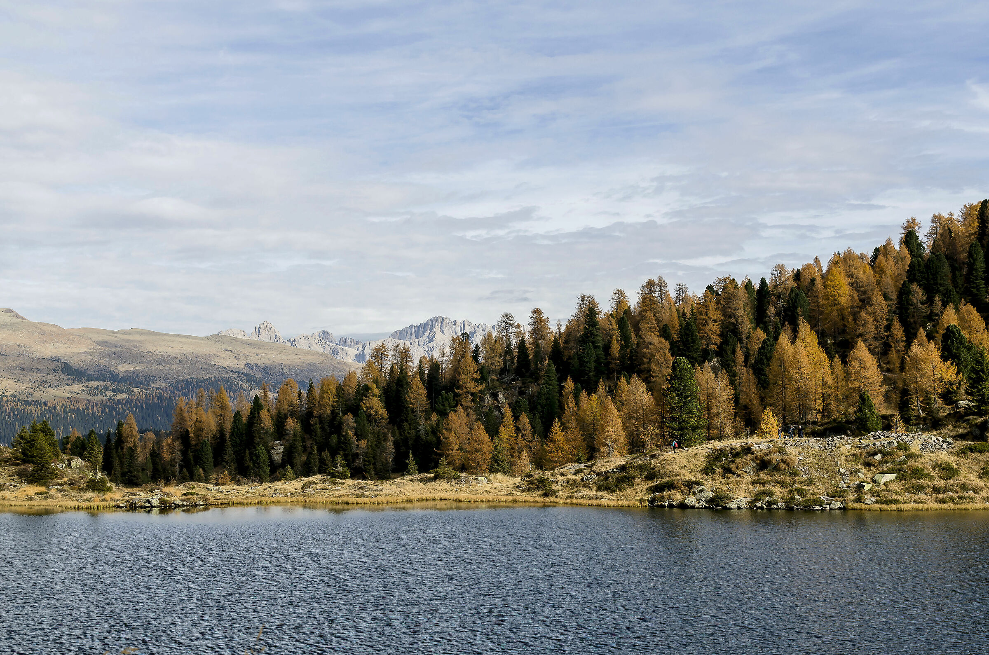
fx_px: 1316
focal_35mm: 48
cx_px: 494
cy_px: 328
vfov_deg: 28.0
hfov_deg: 41.2
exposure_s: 1/320
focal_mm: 32
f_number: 9
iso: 100
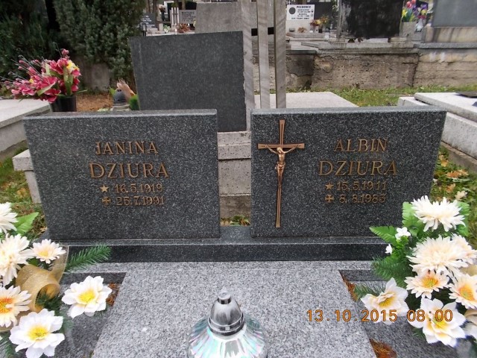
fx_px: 358
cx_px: 238
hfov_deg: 67.3
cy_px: 179
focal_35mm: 26
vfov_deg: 53.1
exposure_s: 1/40
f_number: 3.2
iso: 80
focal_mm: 4.6
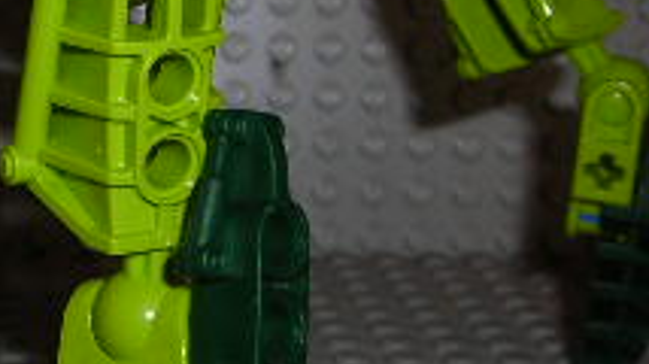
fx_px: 2132
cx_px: -27
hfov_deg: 16.9
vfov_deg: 9.7
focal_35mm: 124
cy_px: 49
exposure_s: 1/60.1
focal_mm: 6.3
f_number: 3.2
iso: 50
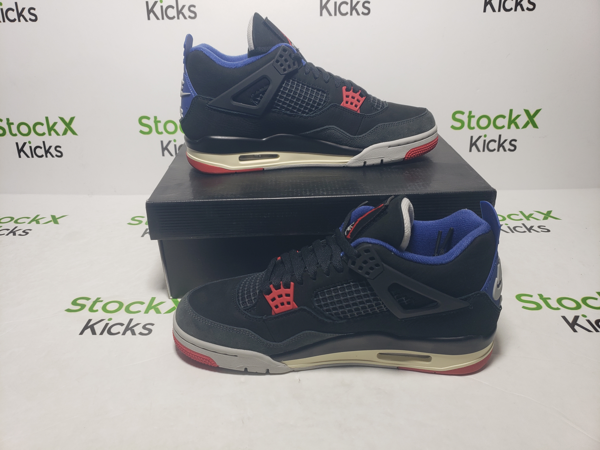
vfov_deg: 53.1
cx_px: 300
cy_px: 225
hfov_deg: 67.3
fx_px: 451
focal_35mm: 26
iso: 50
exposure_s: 1/346
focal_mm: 4.3
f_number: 1.5
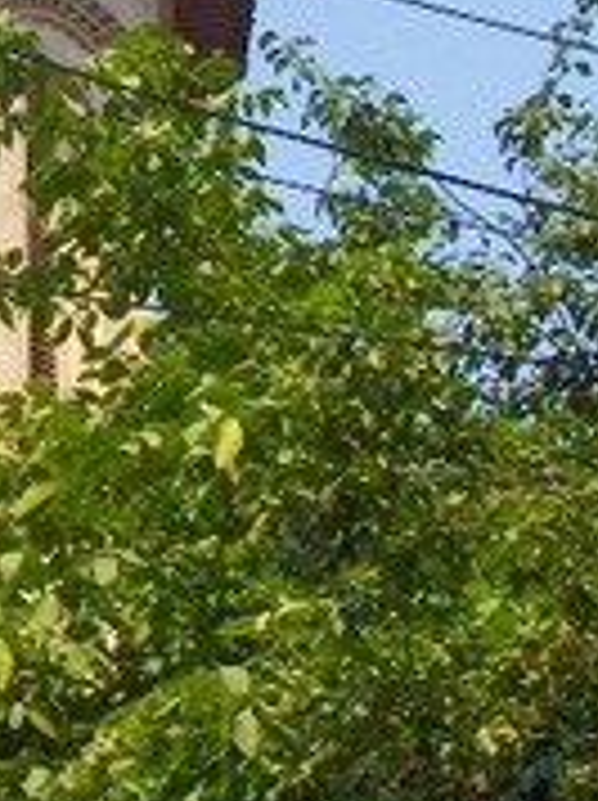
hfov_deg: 12.3
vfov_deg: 16.5
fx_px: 2725
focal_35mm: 118
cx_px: -99
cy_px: 58
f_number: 4.3
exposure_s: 1/917
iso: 100
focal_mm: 5.8
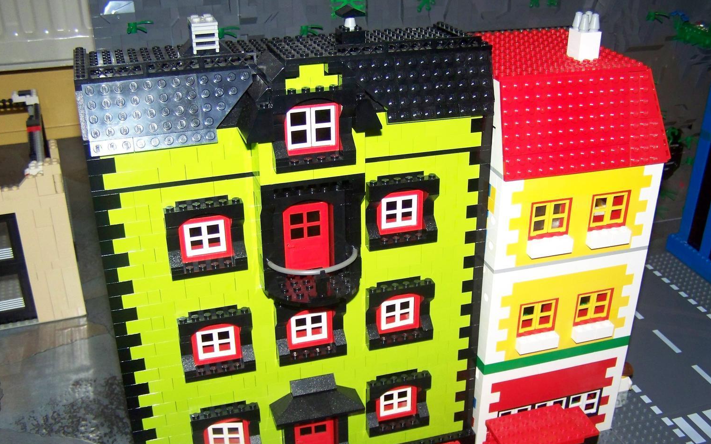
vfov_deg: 31.2
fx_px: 794
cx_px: 360
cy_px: 261
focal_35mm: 41
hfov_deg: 48.2
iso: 200
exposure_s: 1/30
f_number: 2.8
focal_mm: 6.3
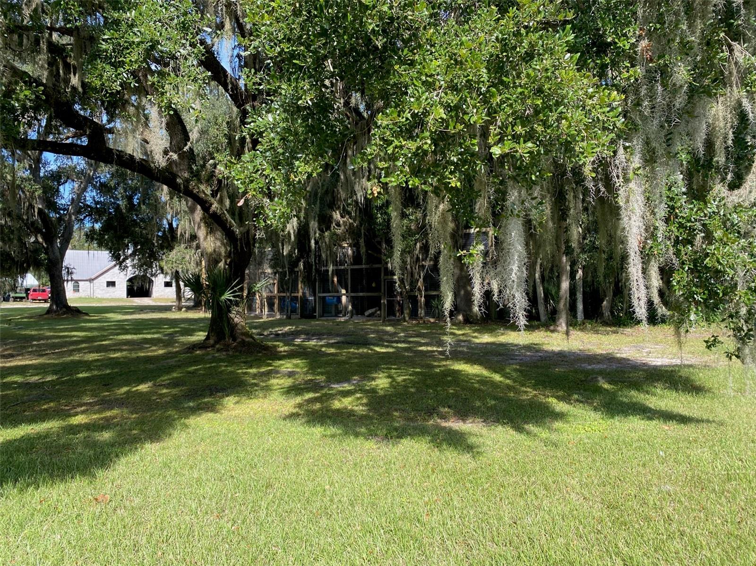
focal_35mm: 26
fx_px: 568
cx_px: 378
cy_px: 283
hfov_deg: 67.3
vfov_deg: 53.0
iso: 32
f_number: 1.8
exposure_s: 1/630
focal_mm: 4.25
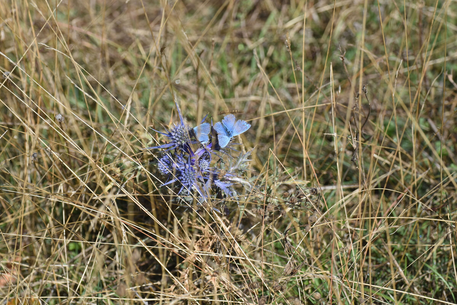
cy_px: 152
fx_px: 2570
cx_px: 228
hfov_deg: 10.2
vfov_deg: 6.8
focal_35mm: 202
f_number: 8
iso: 320
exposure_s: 1/800
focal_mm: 135
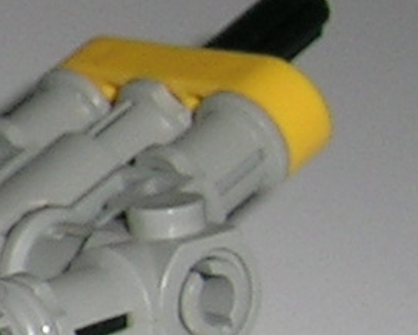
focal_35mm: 257
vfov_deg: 6.0
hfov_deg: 7.1
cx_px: -582
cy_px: 401
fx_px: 3182
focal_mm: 5.4
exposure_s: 1/60.1
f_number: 4.8
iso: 50
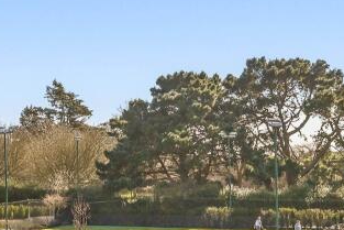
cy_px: 156
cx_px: 40
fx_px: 937
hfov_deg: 20.4
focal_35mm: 98
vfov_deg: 14.0
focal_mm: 30
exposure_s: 1/1250
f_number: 10
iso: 400
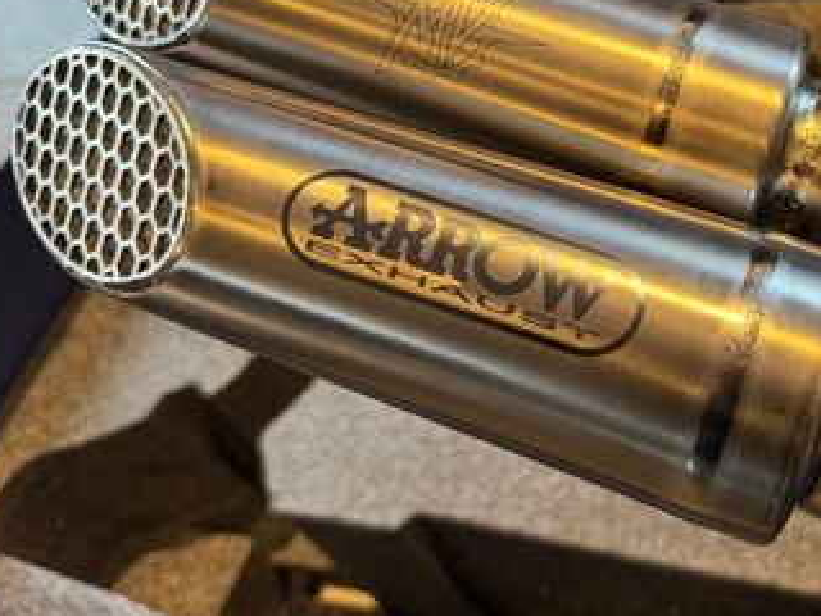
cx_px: 662
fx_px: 1138
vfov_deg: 29.7
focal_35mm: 48
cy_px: 149
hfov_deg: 38.1
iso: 500
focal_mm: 6.76
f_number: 1.78
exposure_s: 1/50
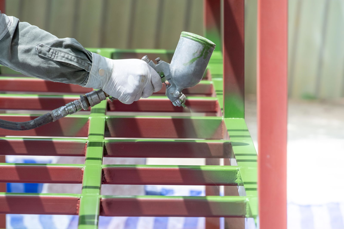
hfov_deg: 6.9
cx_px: 172
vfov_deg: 4.6
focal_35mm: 300
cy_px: 114
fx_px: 2866
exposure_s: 1/500
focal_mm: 200
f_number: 8
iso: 400
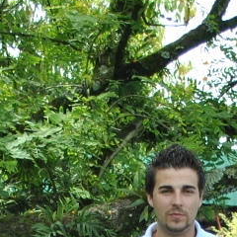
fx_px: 1727
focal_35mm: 223
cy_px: 465
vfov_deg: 7.5
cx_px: 156
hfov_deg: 7.8
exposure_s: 1/200
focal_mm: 28
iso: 125
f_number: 4.5
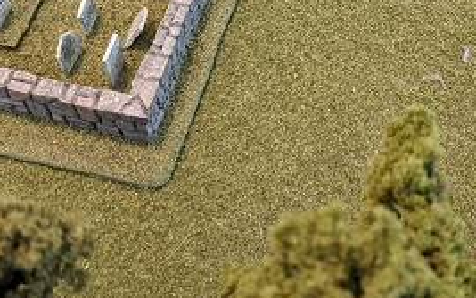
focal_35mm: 66
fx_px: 856
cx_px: 339
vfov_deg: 18.8
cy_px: -46
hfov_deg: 30.7
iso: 297
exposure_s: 1/60
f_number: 2
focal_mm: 4.67
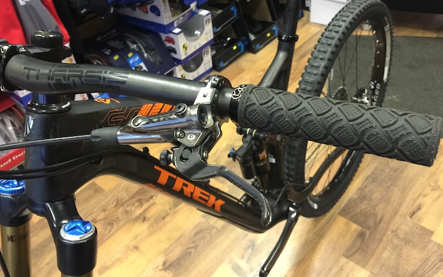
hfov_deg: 56.7
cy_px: 127
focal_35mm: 34
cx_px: 223
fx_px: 411
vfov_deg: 37.3
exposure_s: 1/8
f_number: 2.2
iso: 160
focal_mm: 4.15
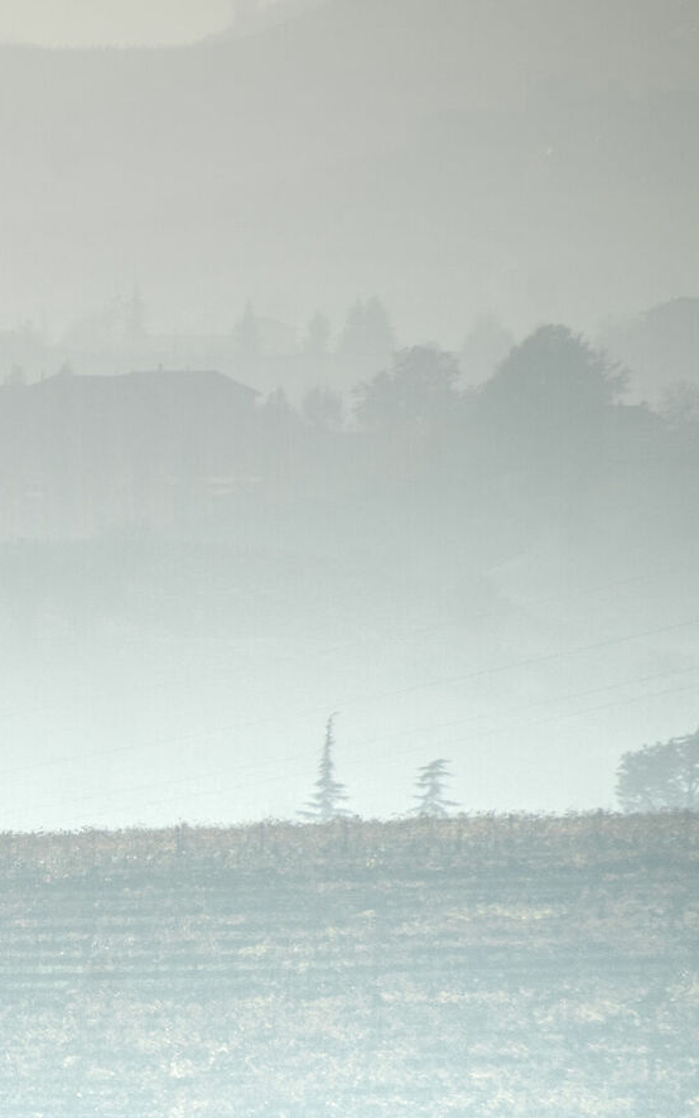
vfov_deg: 2.5
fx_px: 25229
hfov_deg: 1.6
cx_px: -704
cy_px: 958
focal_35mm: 828
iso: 200
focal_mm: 300
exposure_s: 1/1000
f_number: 9
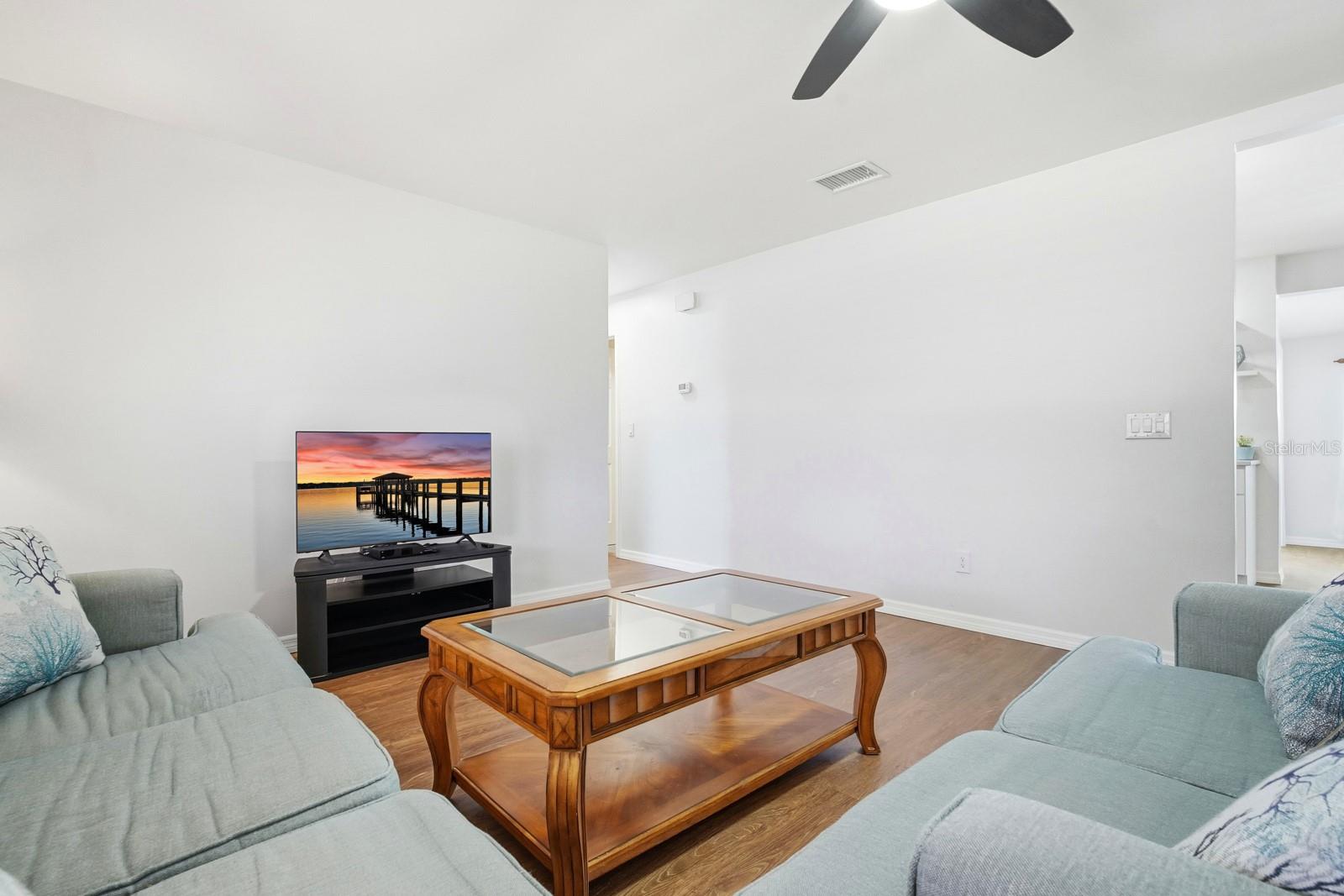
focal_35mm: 16
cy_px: 448
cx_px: 672
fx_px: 597
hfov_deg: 96.7
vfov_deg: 73.8
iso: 2500
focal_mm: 16
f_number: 8
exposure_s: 1/1250
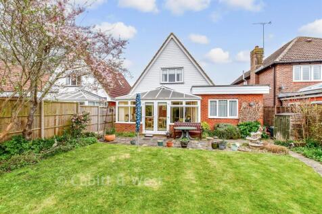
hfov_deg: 100.4
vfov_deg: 77.3
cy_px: 107
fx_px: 134
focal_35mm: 15
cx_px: 161
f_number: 8
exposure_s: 1/200
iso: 400
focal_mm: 10
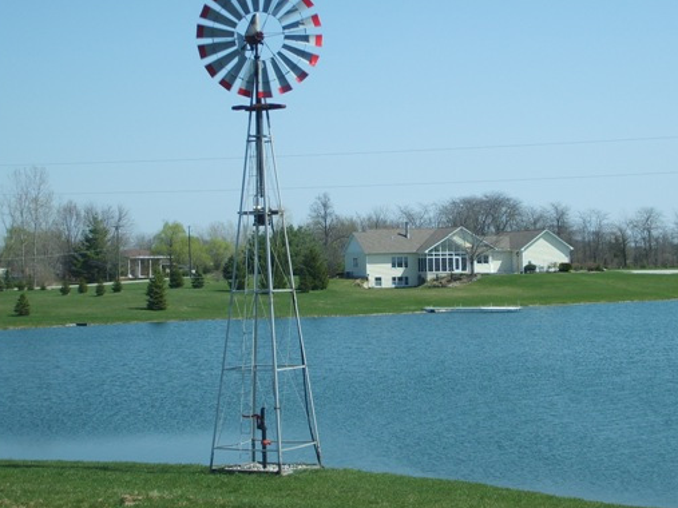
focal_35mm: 77
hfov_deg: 25.3
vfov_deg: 19.1
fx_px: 1508
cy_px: 199
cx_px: 413
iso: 50
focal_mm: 10.3
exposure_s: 1/180
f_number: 9.1
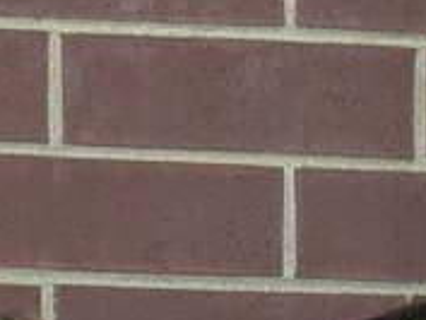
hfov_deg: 7.3
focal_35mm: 271
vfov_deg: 5.3
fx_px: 3337
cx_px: 390
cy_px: 816
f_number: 1.85
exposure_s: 1/27.2
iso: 518
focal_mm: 6.81
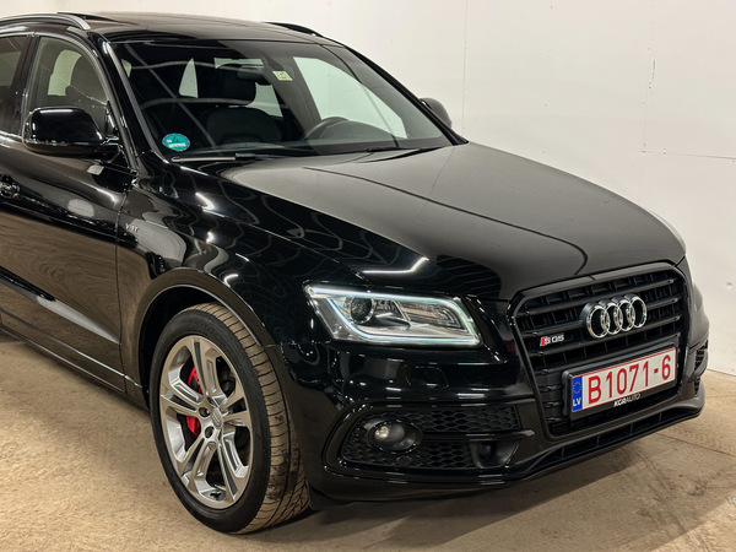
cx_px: 368
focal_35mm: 48
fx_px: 1021
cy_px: 276
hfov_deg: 39.7
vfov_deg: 30.3
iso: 250
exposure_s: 1/35
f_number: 1.78
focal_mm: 6.86
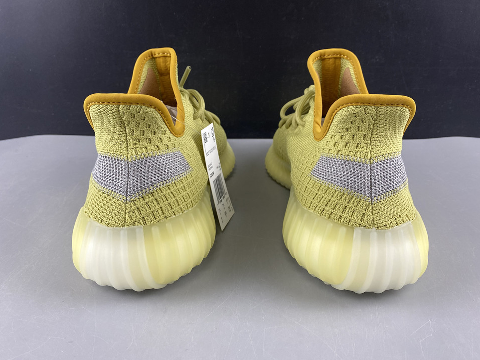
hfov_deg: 65.3
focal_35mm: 27
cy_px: 182
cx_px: 243
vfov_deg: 51.3
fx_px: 374
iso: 64
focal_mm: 4.25
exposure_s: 1/100
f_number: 1.8
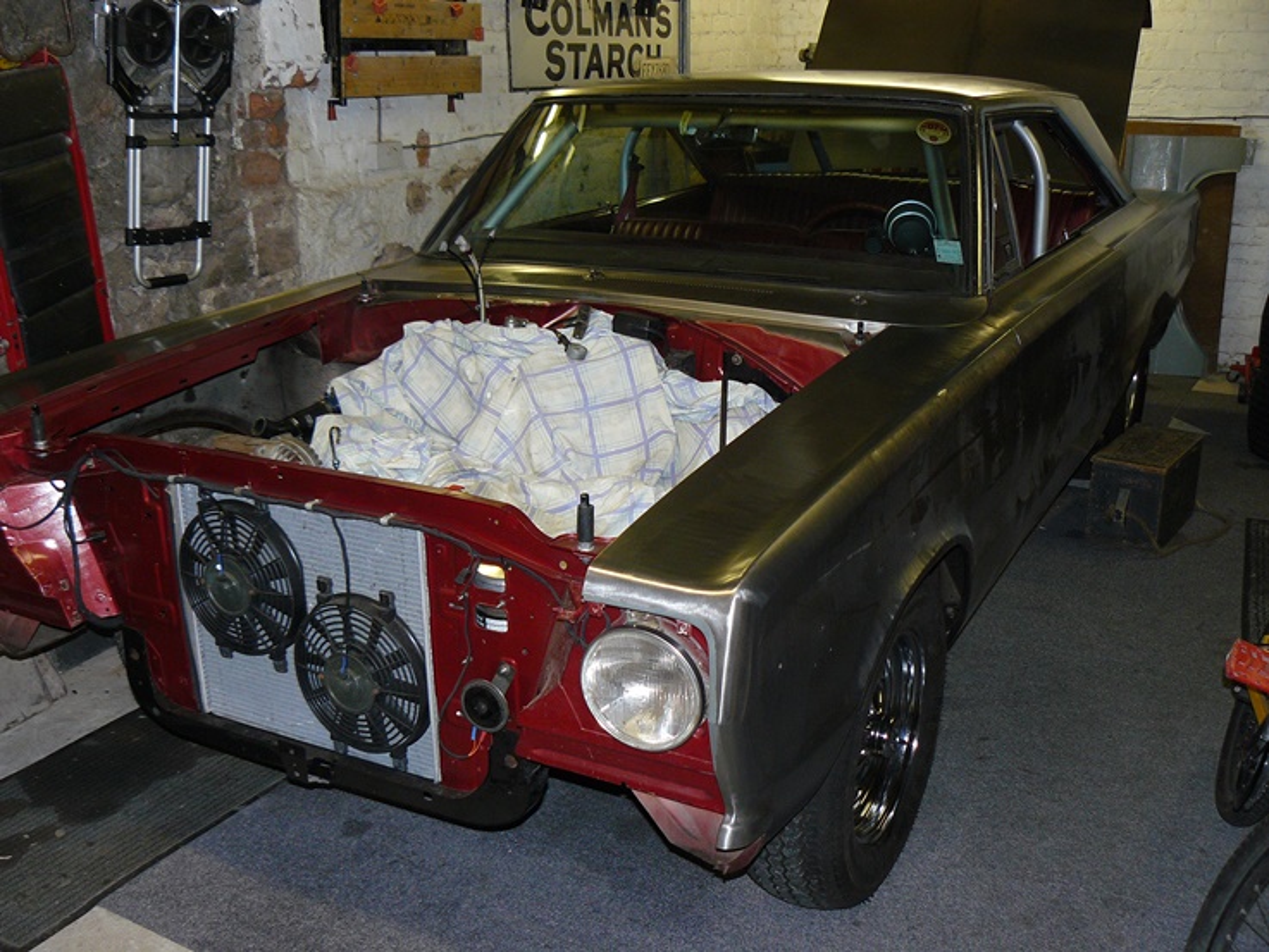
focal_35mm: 36
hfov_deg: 51.3
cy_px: 476
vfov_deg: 39.7
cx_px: 634
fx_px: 1320
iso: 160
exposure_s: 1/30
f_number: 2.8
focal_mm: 6
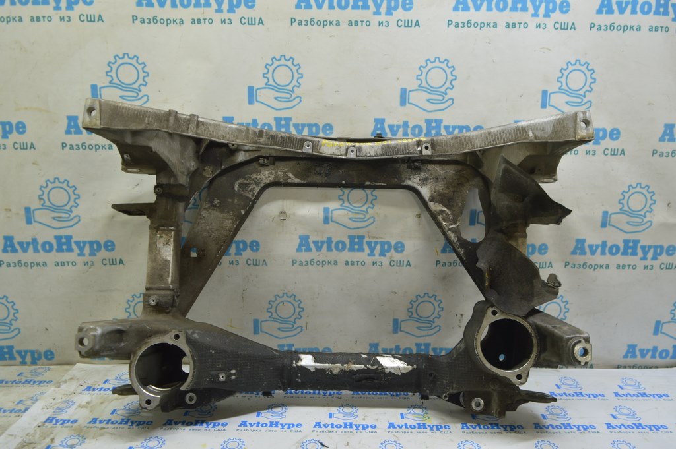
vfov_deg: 47.9
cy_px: 224
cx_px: 338
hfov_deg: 67.4
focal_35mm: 27
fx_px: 507
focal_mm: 18
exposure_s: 1/20
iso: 400
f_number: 5.6
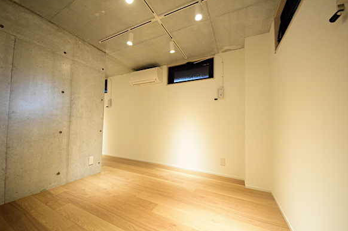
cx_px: 164
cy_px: 116
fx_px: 125
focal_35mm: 13
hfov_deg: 108.3
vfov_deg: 85.2
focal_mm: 8
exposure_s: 1/125
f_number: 4.5
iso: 3200
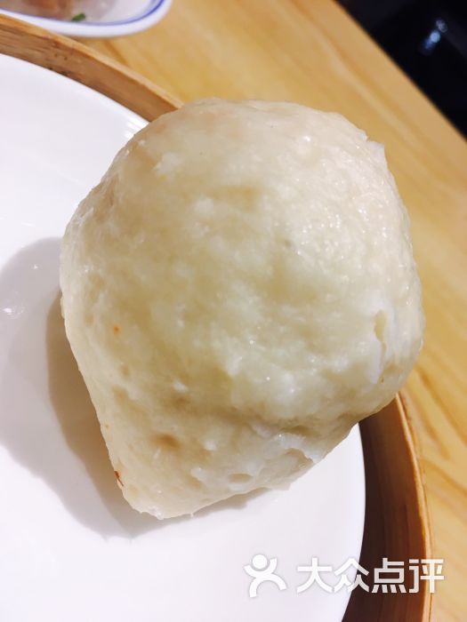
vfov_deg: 61.7
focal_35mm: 29
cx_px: 234
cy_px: 311
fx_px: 522
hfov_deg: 48.2
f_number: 2.2
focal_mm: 4.15
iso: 25
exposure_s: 1/33
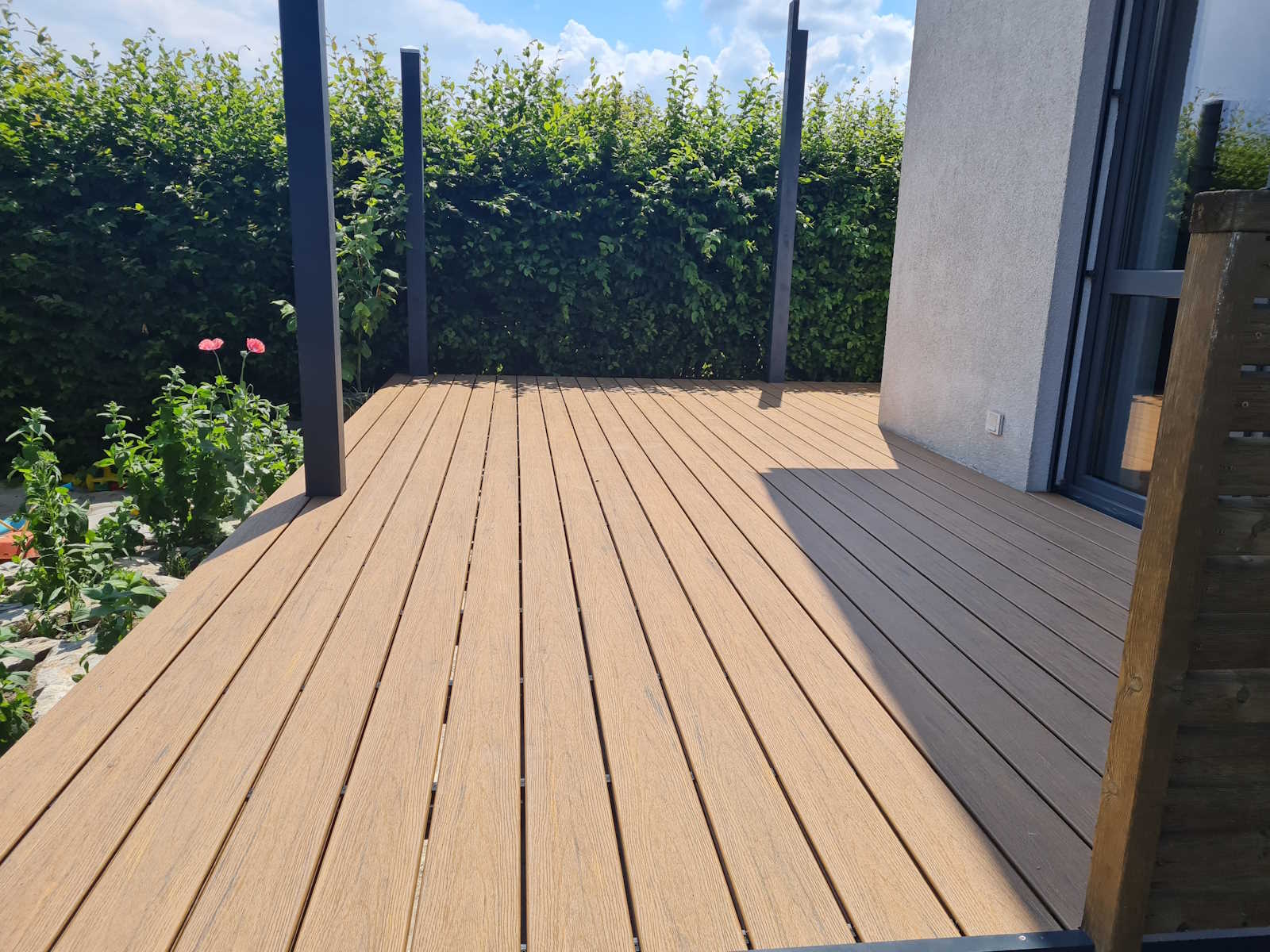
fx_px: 954
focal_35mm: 26
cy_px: 476
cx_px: 635
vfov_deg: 53.1
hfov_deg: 67.3
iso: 50
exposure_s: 1/2664
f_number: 1.8
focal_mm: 5.4
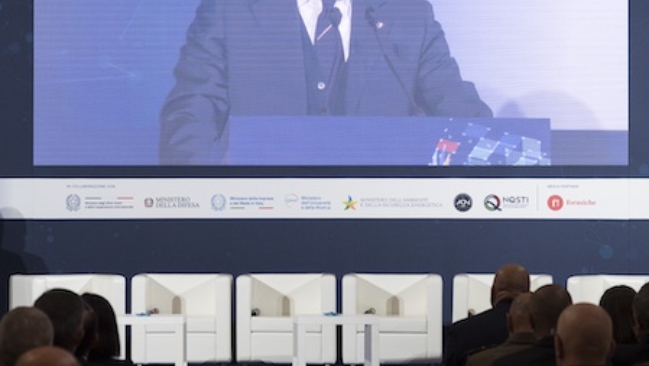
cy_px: 114
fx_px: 3082
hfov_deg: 12.0
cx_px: 312
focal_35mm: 179
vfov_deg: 6.8
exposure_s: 1/250
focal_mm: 75
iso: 1250
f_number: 4
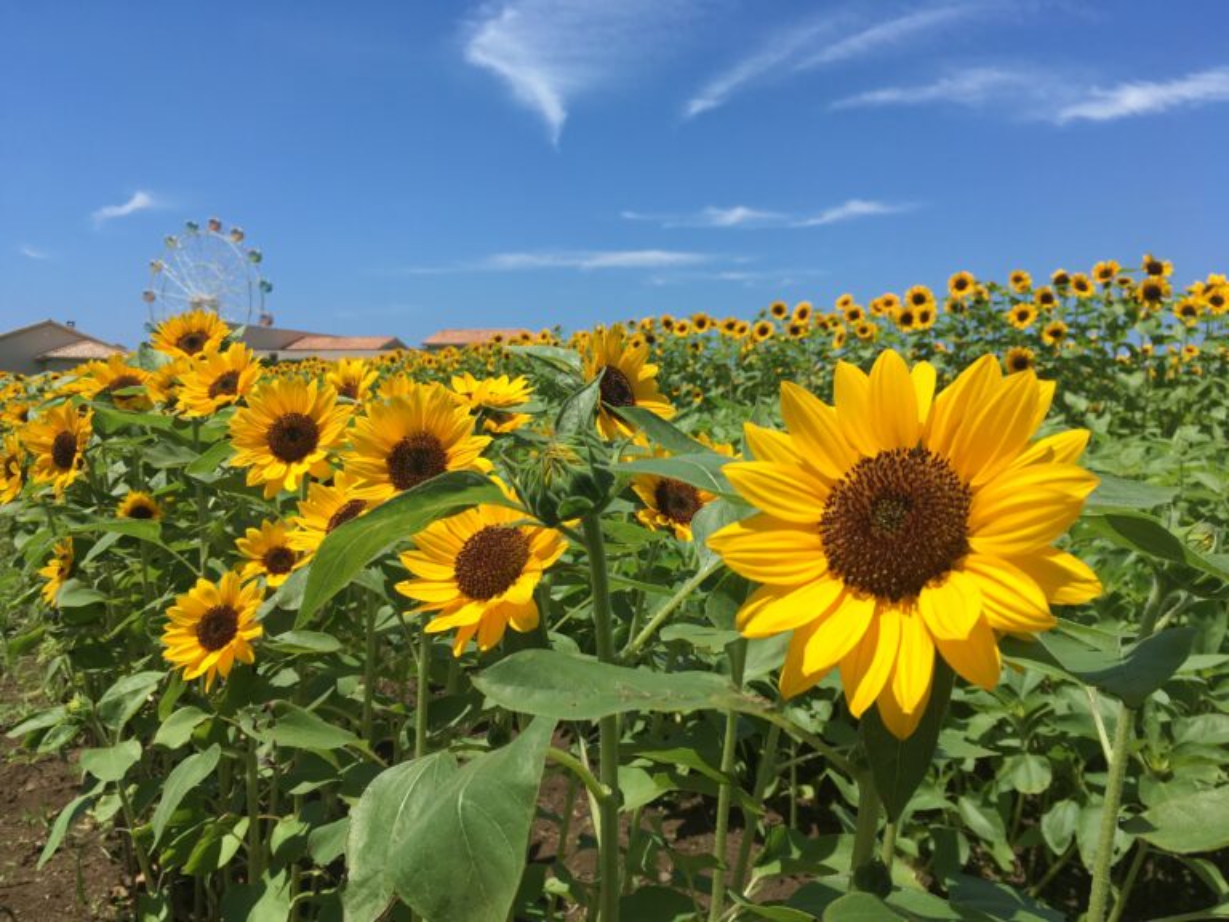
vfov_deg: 48.2
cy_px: 461
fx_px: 1030
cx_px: 614
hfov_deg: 61.7
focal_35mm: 29
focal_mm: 4.15
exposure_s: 1/1672
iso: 25
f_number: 2.2
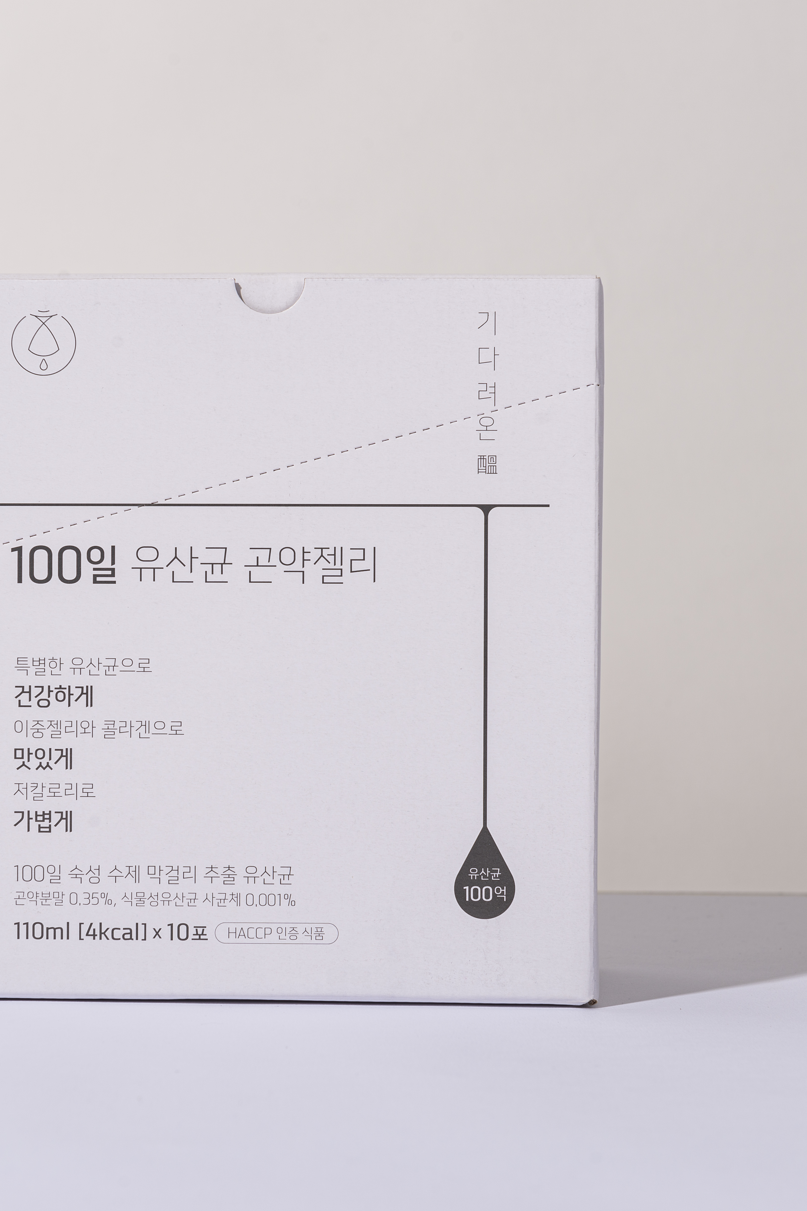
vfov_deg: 19.5
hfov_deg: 13.0
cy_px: 605
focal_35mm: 105
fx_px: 3530
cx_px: 277
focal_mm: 70
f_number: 11
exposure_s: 1/160
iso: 50
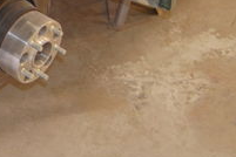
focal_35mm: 91
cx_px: -110
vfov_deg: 14.8
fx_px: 594
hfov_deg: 19.7
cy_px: -9
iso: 400
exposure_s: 1/13
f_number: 3.5
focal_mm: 19
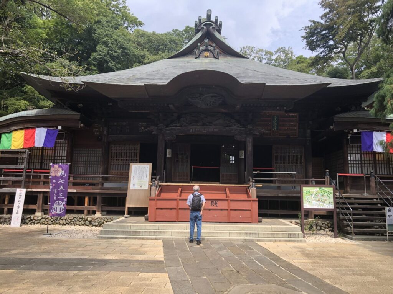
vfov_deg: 49.7
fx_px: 318
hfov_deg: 63.4
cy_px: 147
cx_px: 196
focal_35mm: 28
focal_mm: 3.99
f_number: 1.8
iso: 20
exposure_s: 1/714
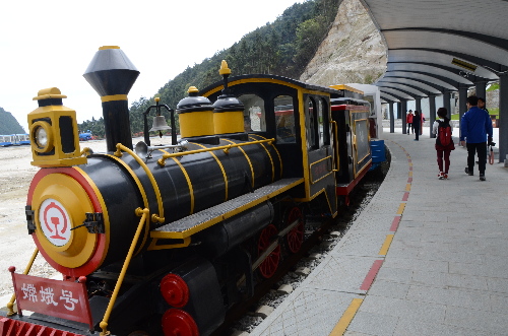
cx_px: 254
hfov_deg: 67.5
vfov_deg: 47.7
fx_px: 380
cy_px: 168
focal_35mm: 27
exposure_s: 1/320
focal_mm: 18
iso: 400
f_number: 9
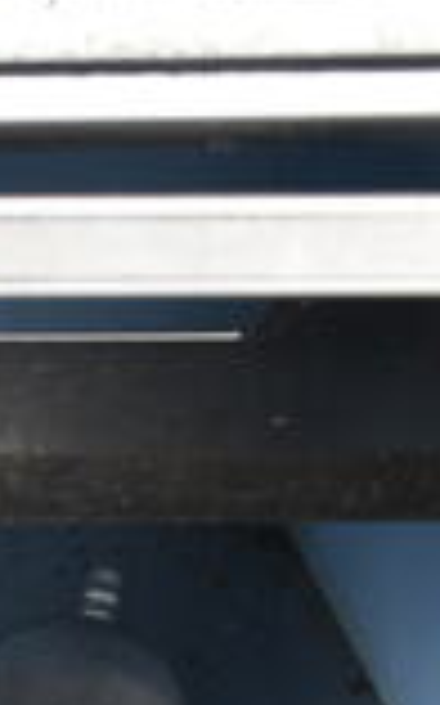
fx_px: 2055
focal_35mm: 107
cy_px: 678
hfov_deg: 10.7
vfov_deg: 19.0
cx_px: -557
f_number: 4
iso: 100
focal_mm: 18
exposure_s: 1/60
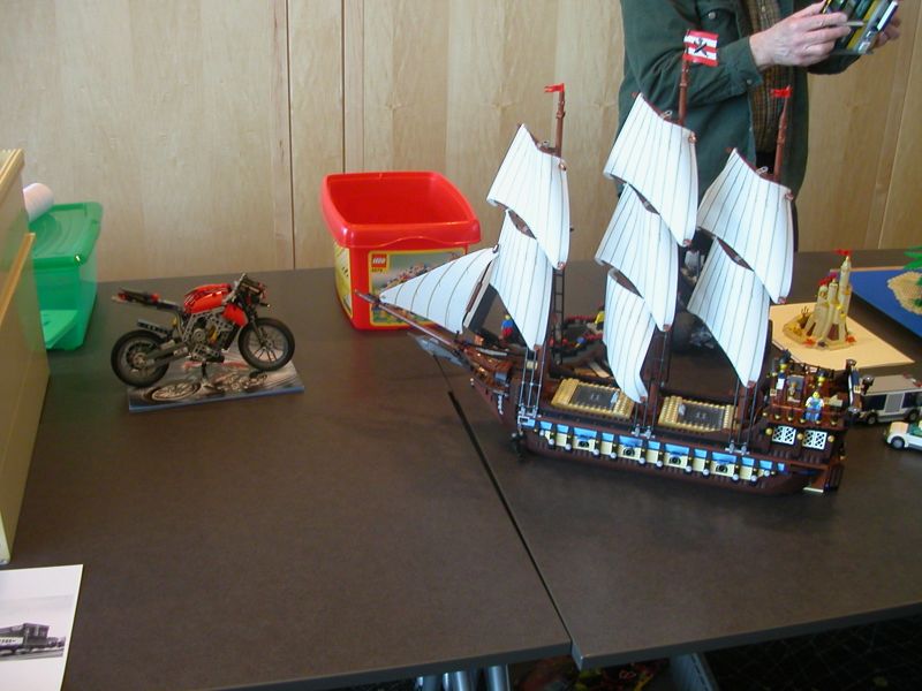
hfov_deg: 50.1
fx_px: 985
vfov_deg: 38.7
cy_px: 346
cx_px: 461
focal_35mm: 37
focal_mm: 5.6
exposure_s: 1/20.4
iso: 100
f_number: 2.7
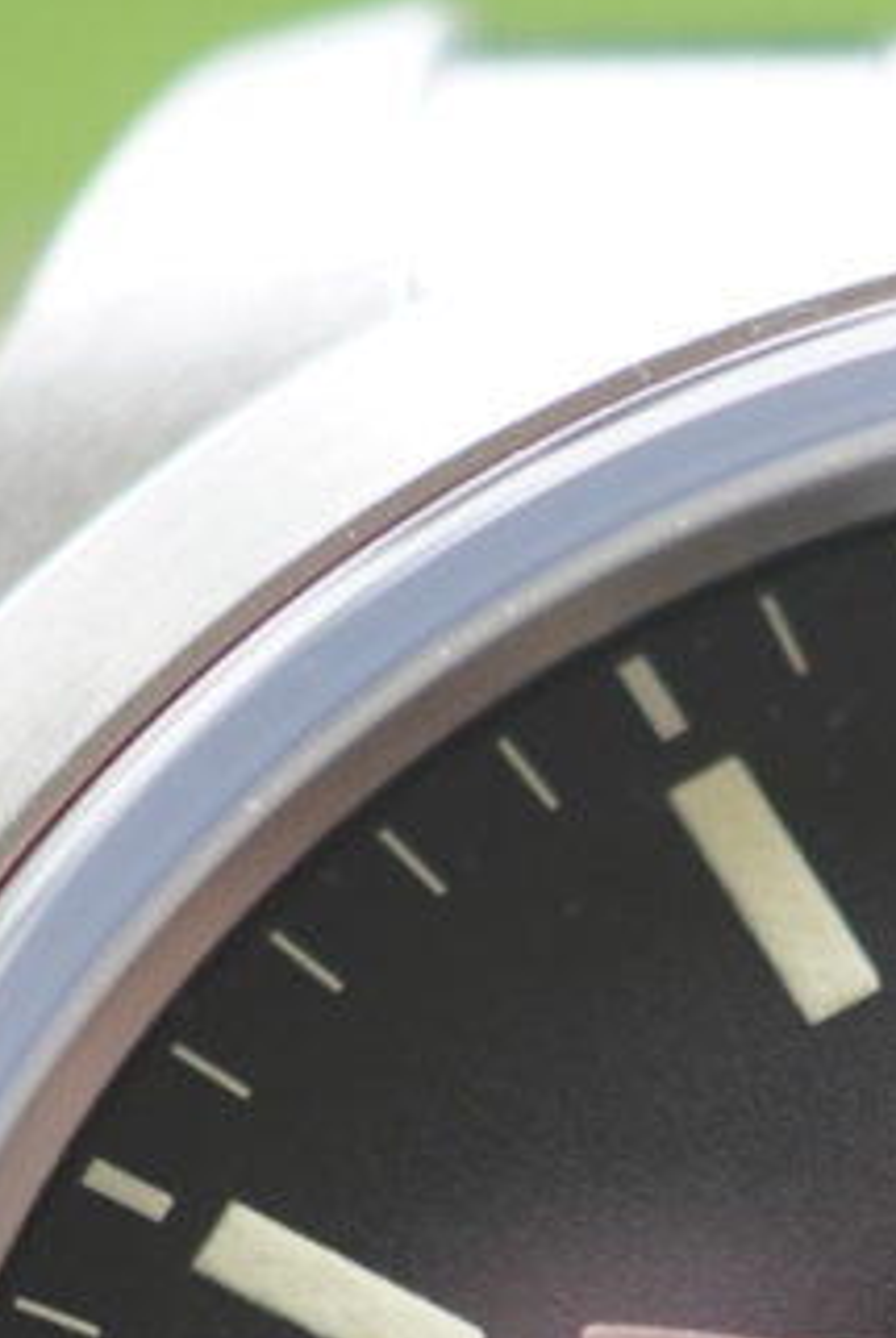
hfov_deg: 7.5
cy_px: 2588
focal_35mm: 181
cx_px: 1438
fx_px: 6735
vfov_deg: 10.5
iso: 320
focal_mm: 24
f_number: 4
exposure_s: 1/160
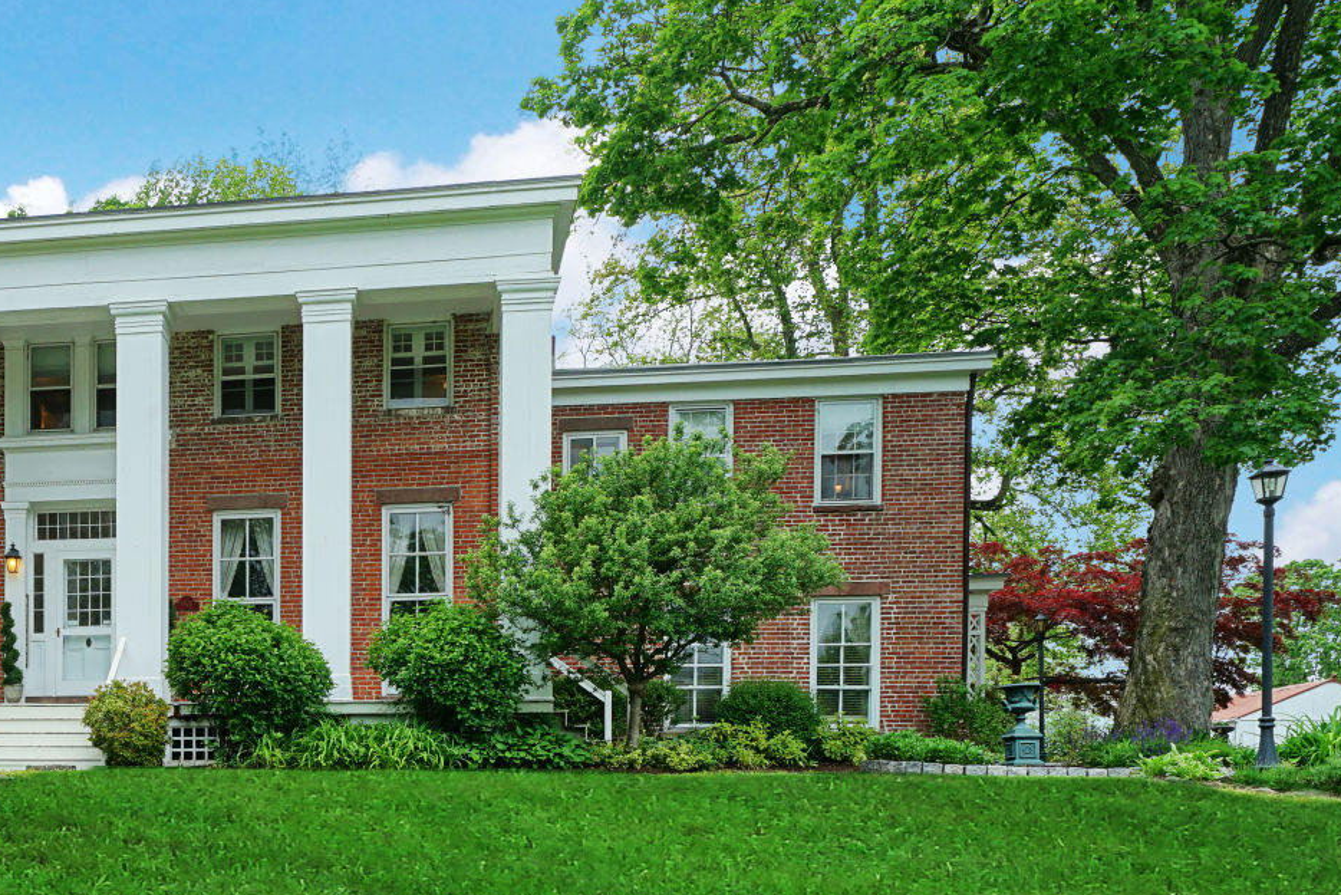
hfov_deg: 46.9
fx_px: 1378
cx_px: 142
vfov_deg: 34.1
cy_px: 800
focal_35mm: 37
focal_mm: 18
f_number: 11
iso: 200
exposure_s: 1/60
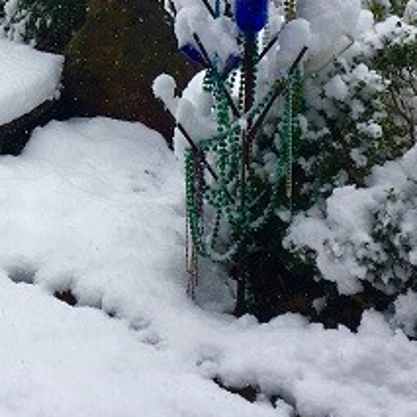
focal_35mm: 89
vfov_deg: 18.9
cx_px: 20
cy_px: -21
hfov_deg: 19.1
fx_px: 1213
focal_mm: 4.15
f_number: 2.2
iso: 25
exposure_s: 1/358
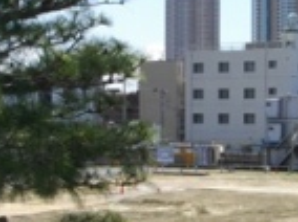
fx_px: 971
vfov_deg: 13.1
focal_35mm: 113
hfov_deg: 17.2
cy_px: 110
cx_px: 258
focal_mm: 5.7
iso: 100
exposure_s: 1/400
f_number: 5.5
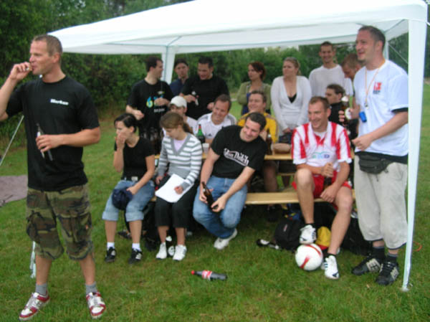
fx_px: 447
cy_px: 161
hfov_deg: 51.4
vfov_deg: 39.6
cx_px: 215
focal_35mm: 36
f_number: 2.7
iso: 50
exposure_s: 1/85.6
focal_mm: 6
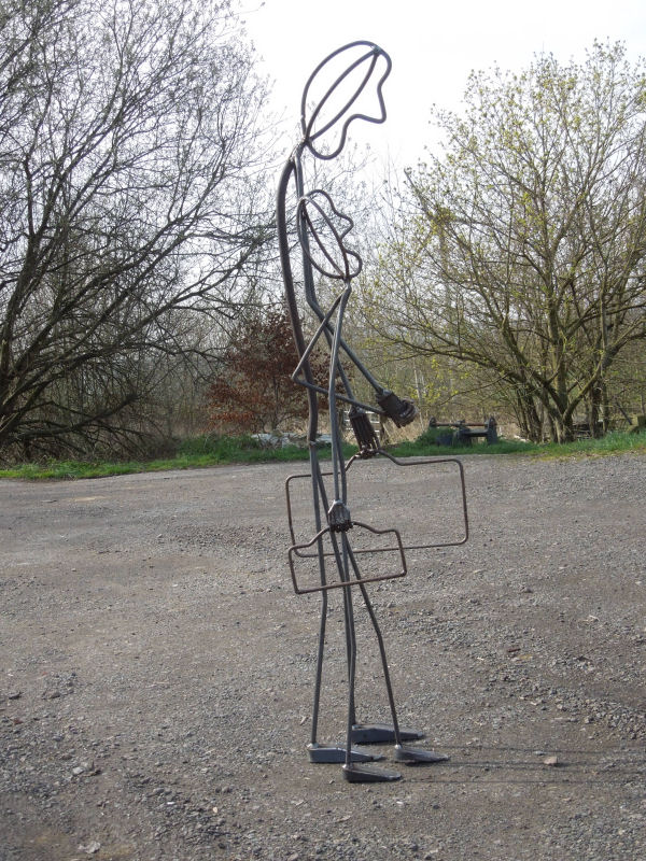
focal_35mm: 48
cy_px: 430
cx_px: 323
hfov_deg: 30.3
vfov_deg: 39.7
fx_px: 1194
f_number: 4
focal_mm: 8.7
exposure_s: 1/1000
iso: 400
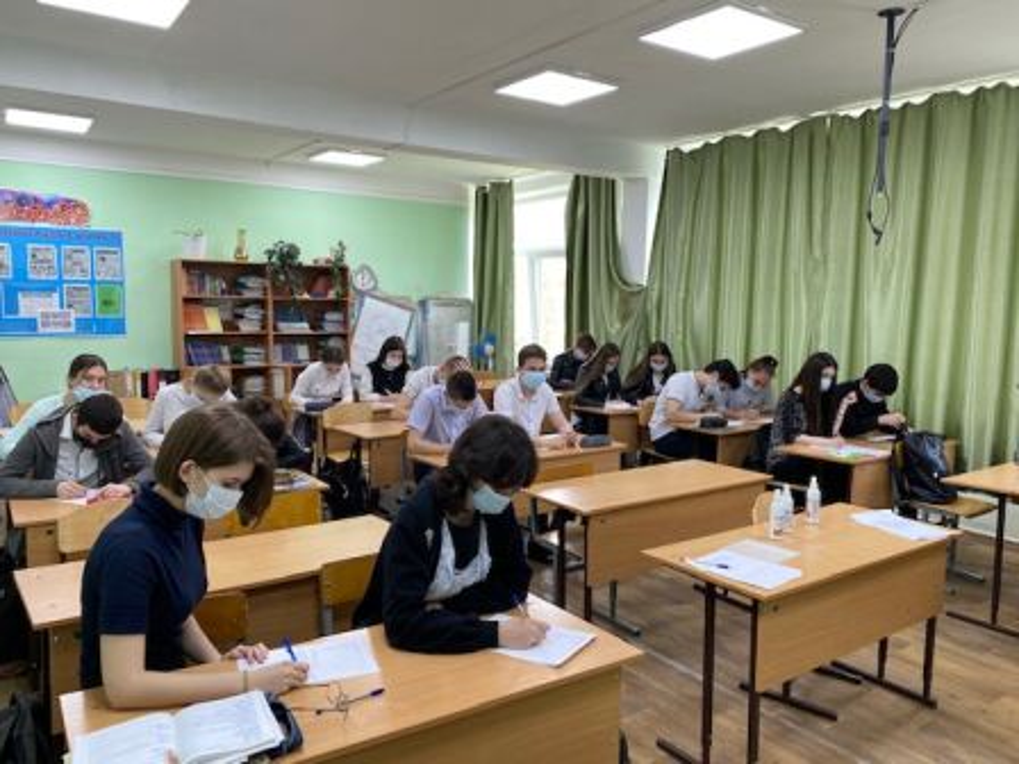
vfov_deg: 53.1
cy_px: 382
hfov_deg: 67.3
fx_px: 765
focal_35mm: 26
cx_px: 510
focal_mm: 4.25
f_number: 1.8
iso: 80
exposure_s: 1/100
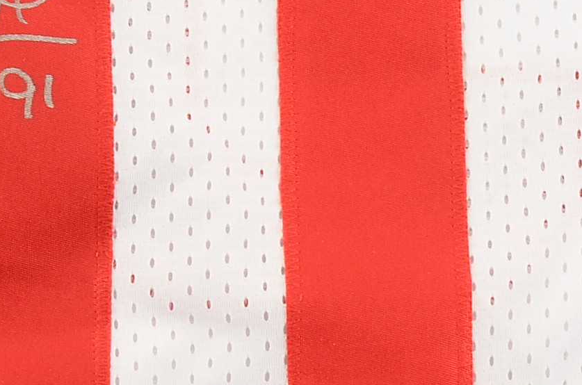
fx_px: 4274
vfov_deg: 5.1
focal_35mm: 265
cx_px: 66
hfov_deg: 7.8
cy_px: -154
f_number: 16
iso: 320
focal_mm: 40
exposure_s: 1/60
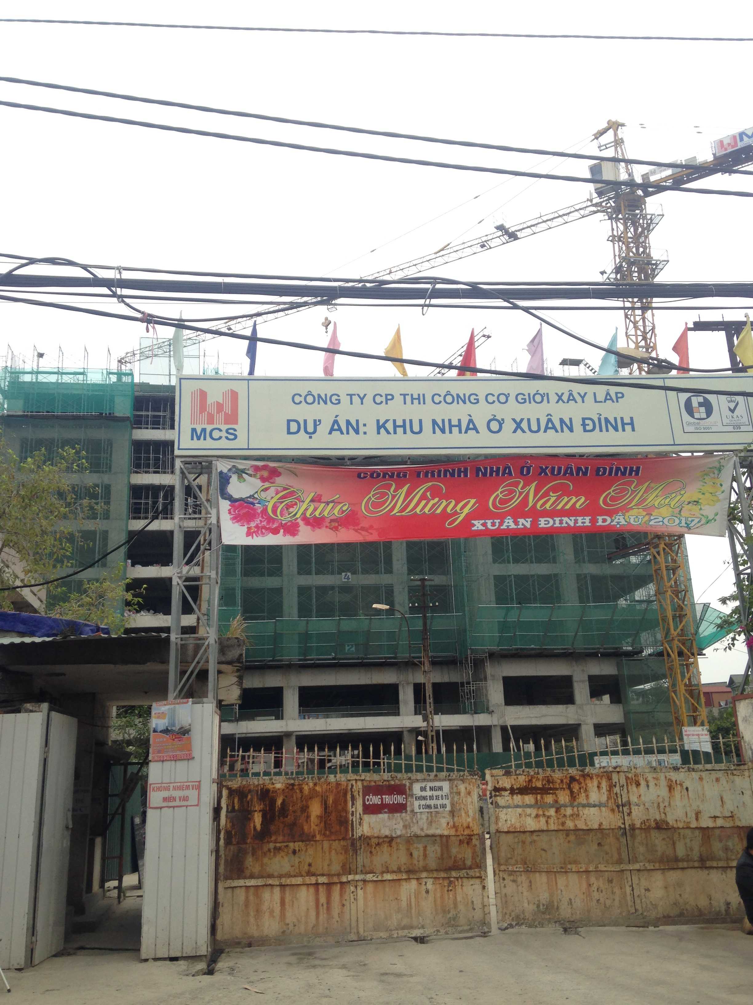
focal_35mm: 33
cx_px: 376
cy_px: 502
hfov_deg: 42.9
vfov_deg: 55.4
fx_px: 957
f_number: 2.4
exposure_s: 1/661
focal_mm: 4.12
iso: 50
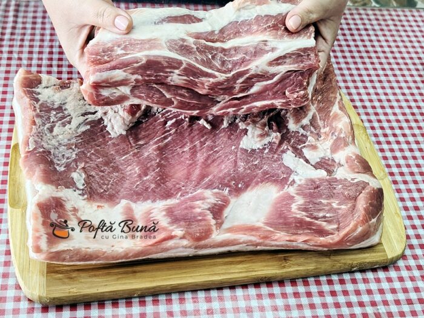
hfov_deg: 41.2
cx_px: 212
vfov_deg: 31.5
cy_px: 159
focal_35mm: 46
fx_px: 563
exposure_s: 1/25
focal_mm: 5.25
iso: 1009
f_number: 1.75
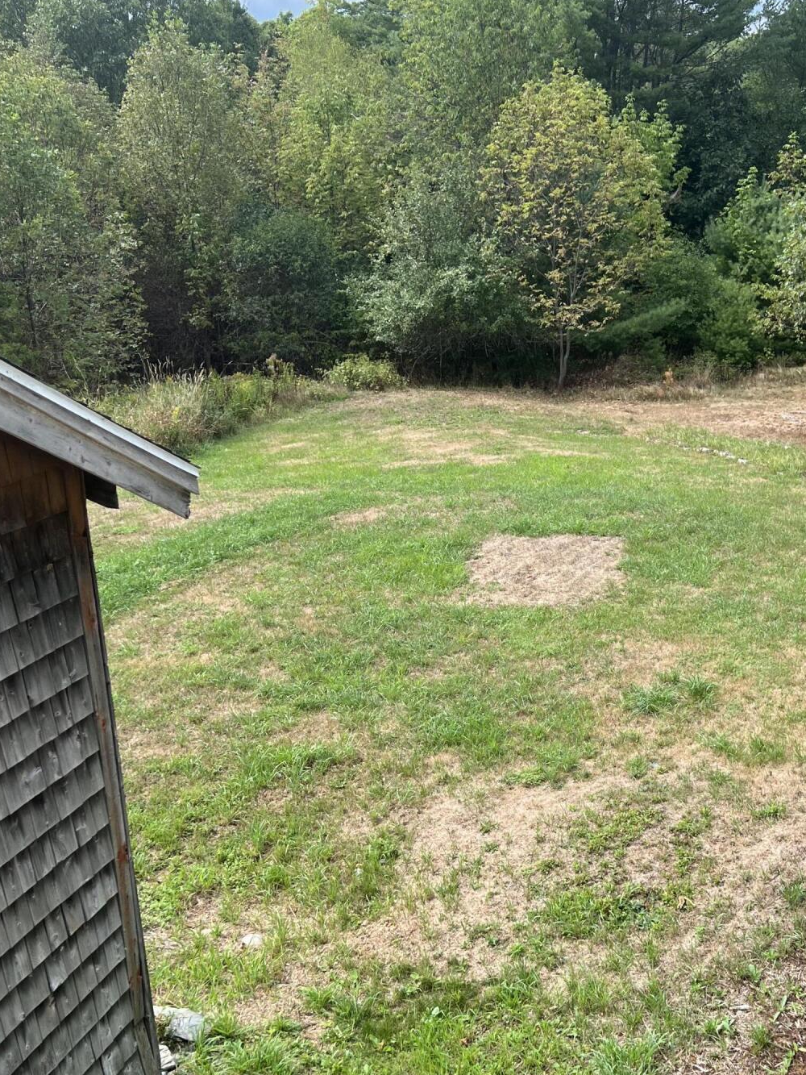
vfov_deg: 47.1
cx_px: 548
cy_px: 714
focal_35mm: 39
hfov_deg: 36.4
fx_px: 1211
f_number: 1.5
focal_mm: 5.7
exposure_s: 1/1645
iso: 50
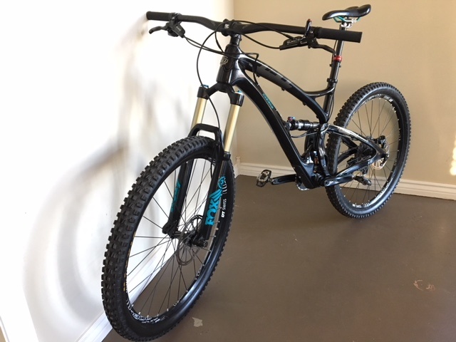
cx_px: 228
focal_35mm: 29
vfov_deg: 48.2
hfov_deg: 61.7
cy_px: 171
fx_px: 382
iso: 200
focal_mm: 4.15
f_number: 2.2
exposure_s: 1/24
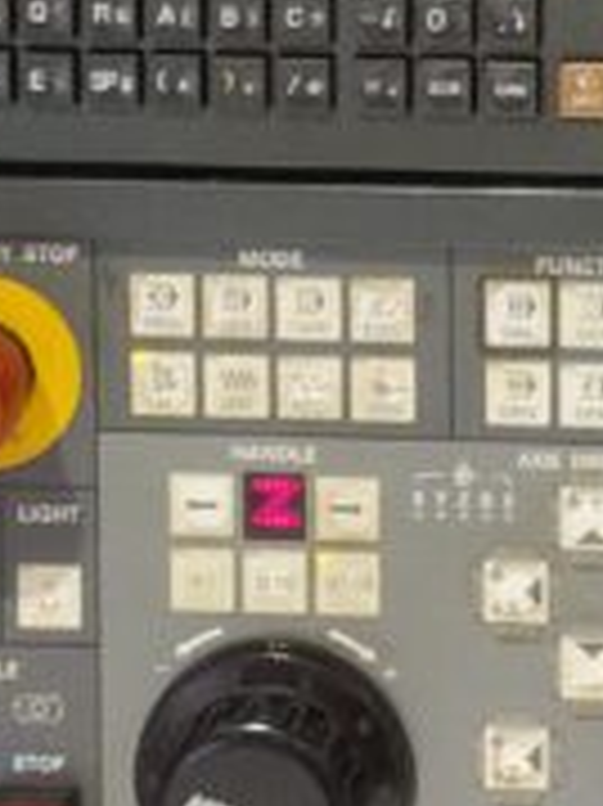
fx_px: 2604
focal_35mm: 112
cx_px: 918
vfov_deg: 16.1
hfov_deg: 12.5
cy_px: -410
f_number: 1.7
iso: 1250
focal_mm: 4.25
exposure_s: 1/33
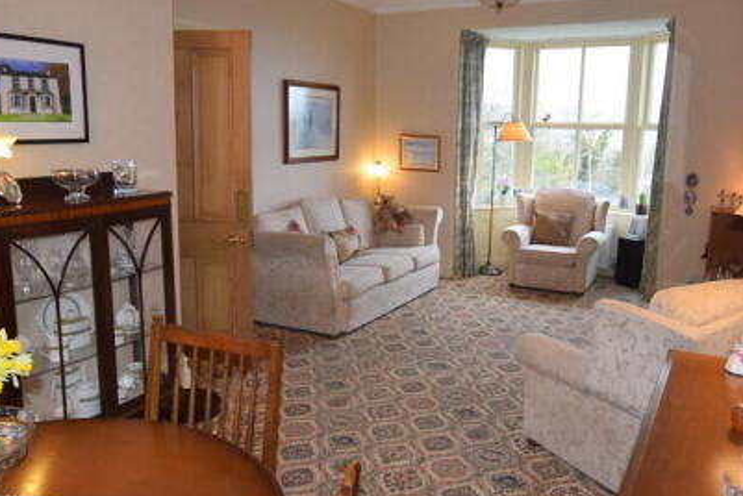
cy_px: 238
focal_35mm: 32
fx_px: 657
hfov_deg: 59.0
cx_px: 373
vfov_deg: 41.4
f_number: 5
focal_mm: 13
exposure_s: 1/100
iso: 800
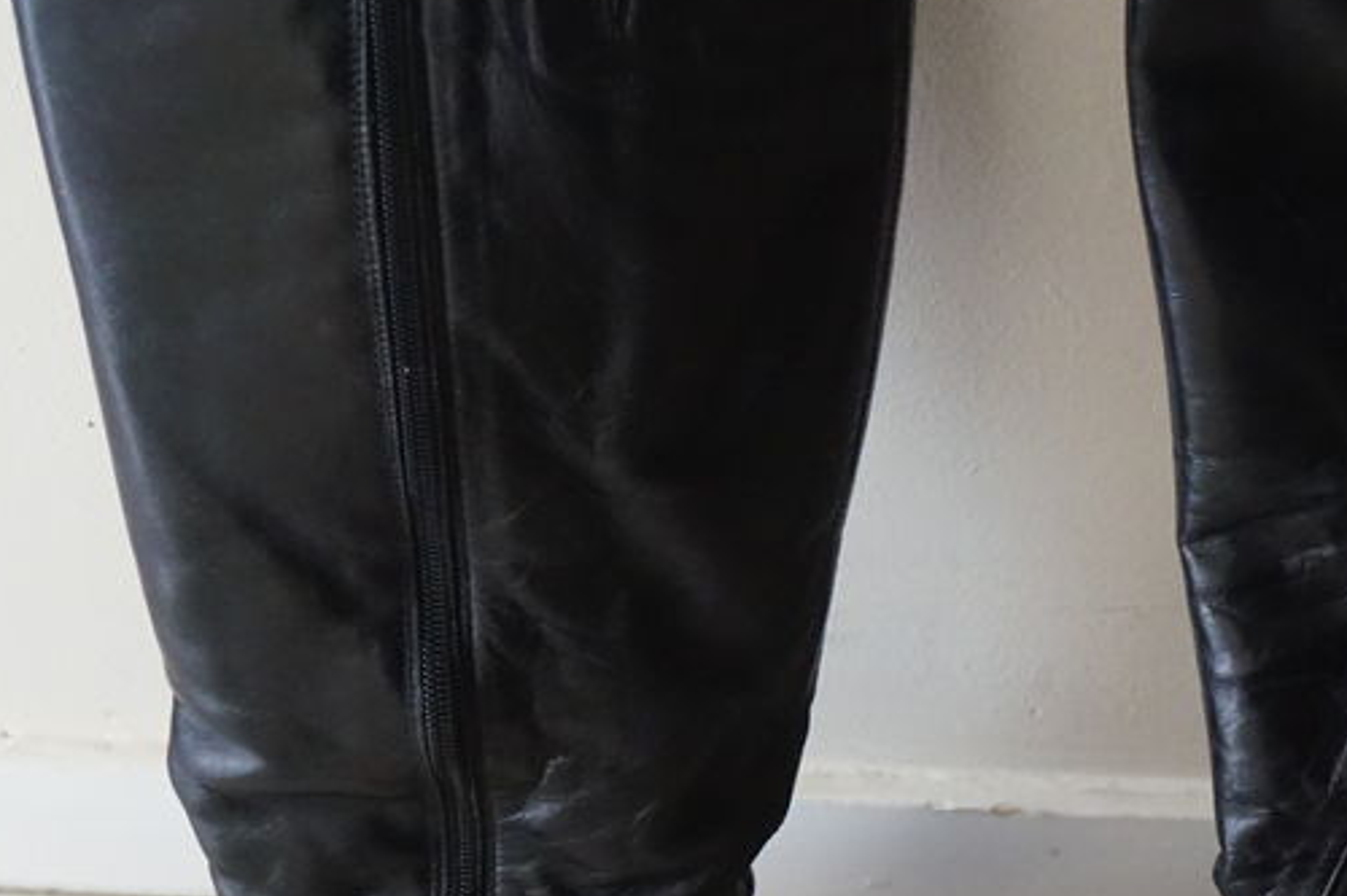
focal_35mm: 102
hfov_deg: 20.0
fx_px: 3815
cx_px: 881
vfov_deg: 13.4
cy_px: 597
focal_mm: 34
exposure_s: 1/30
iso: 3200
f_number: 5
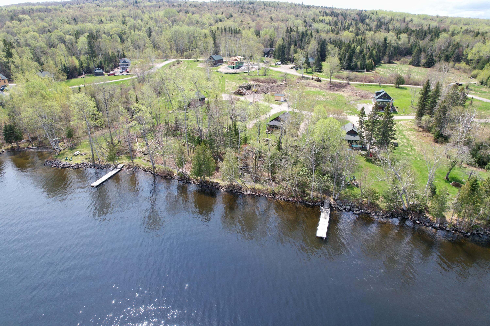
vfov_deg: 57.2
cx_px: 245
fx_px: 299
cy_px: 163
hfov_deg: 78.6
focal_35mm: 22
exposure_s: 1/725
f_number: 2.8
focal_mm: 8.38
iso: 100
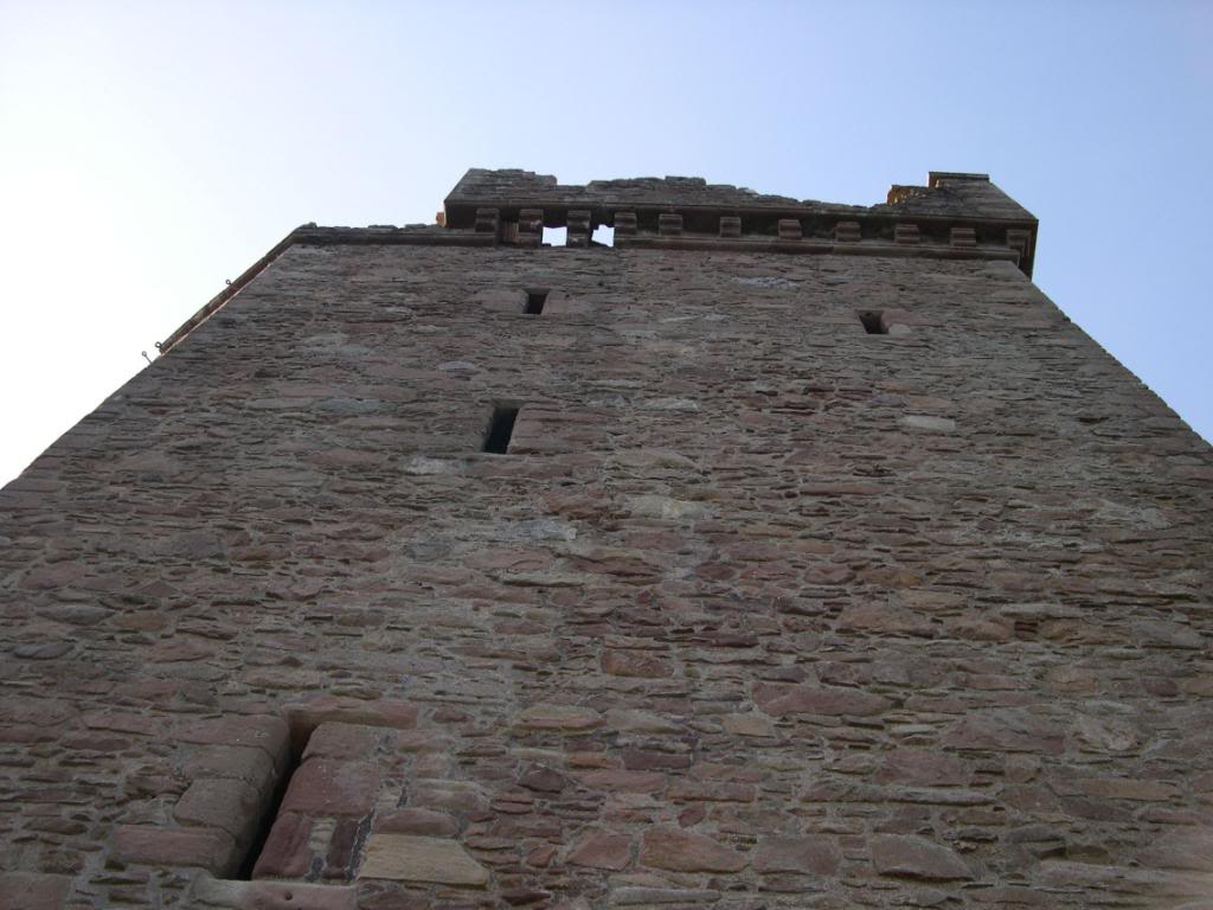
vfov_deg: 37.7
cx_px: 606
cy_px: 455
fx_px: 1332
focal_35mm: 38
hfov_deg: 49.0
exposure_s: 1/442
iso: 100
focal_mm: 8
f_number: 2.8
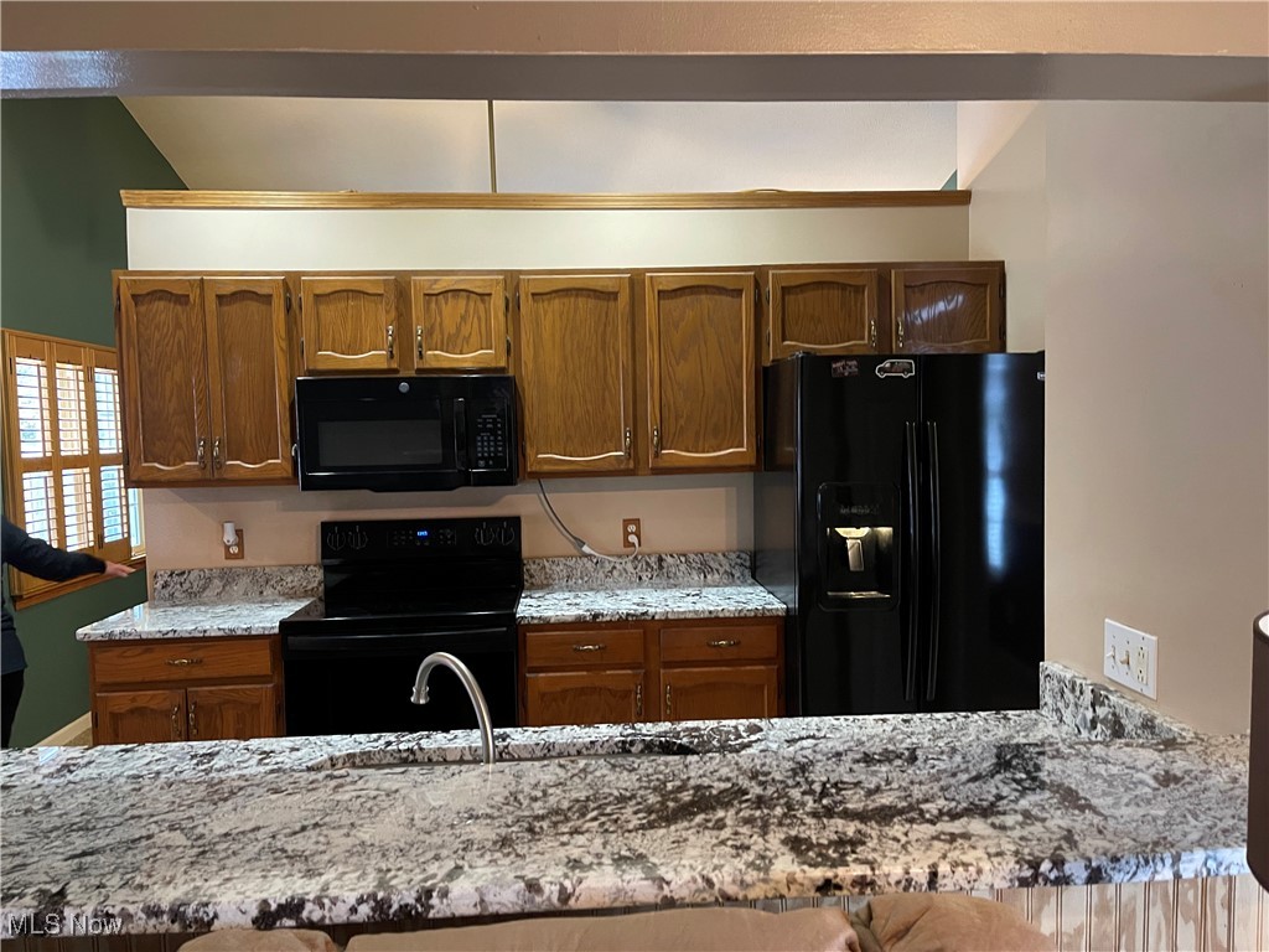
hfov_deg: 69.4
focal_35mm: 25
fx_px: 916
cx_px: 634
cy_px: 476
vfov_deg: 54.9
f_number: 1.6
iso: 500
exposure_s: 1/40
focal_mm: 5.1
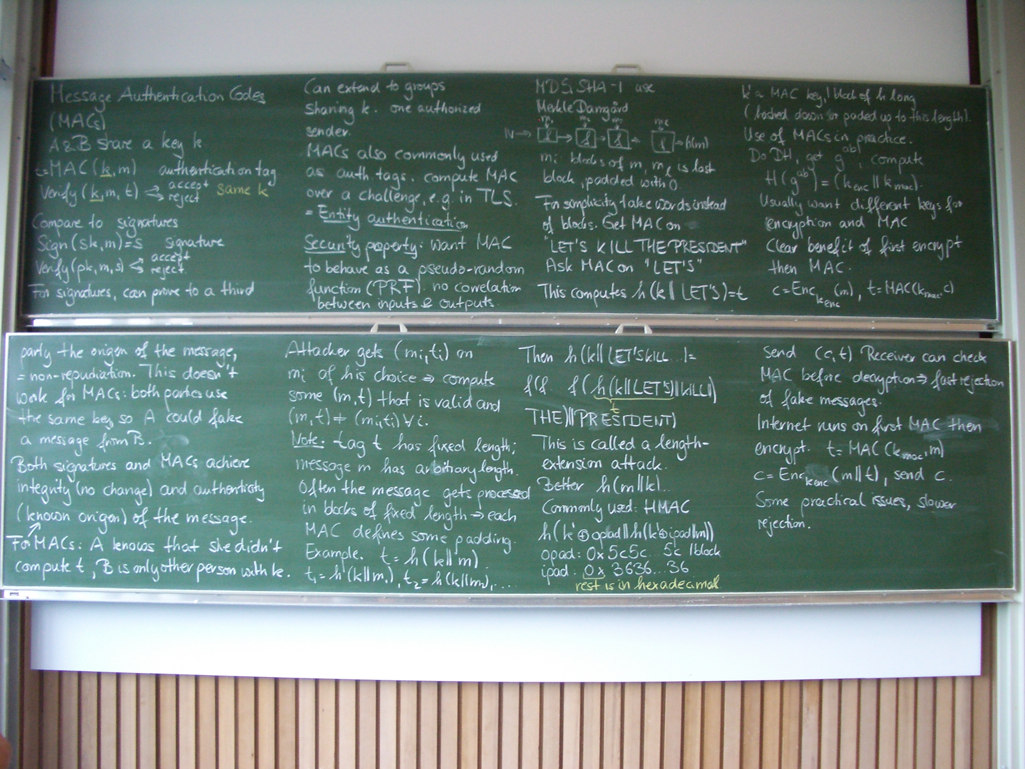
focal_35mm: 35
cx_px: 512
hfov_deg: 52.6
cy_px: 384
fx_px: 1036
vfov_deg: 40.7
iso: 200
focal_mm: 5.8
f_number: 2.6
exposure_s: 1/20
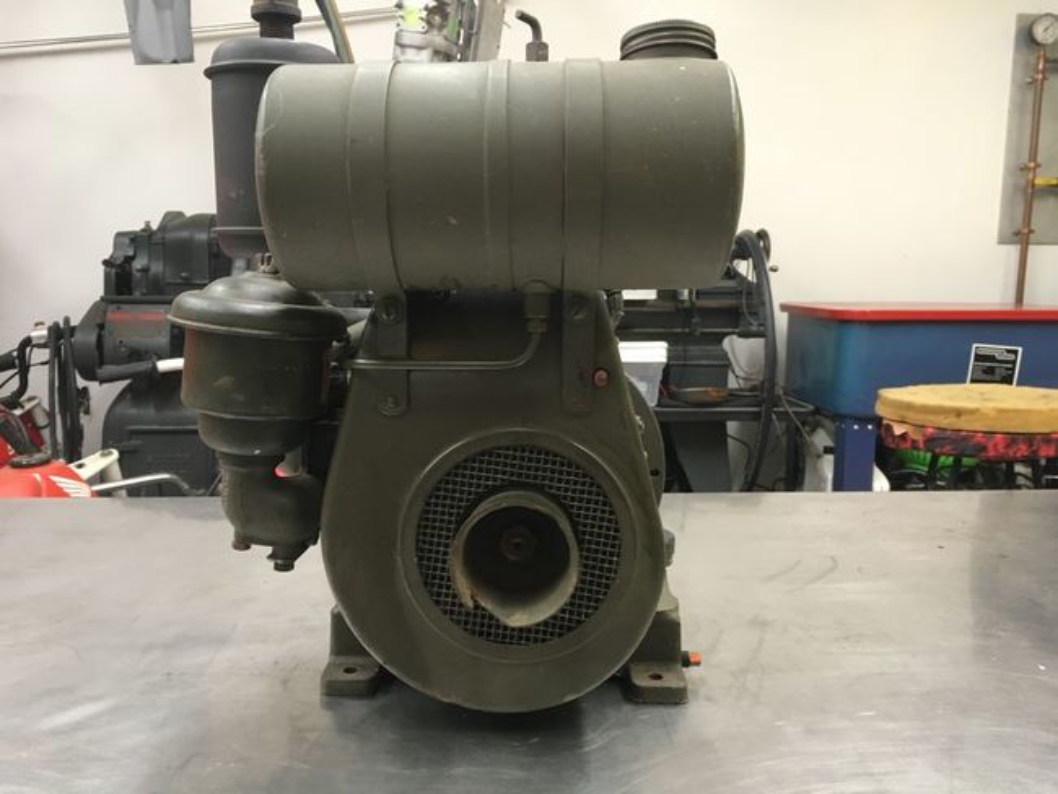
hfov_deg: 61.6
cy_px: 397
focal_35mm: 29
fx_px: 887
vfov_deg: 48.3
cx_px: 529
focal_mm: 4.15
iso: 100
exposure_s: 1/30
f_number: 2.2
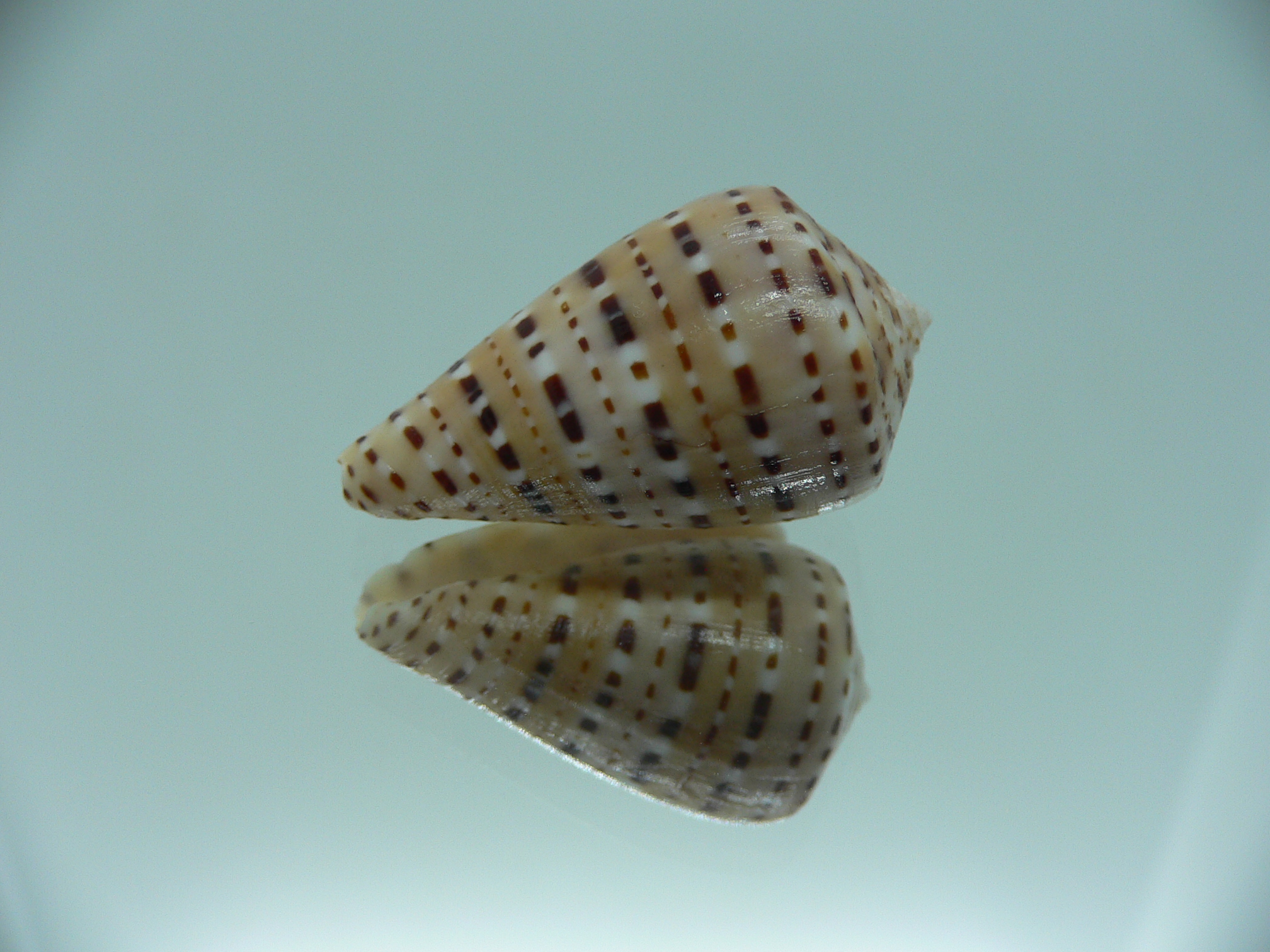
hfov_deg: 52.6
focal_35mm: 35
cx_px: 635
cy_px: 476
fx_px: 1284
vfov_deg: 40.7
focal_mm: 4.6
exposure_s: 1/60
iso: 80
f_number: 2.8
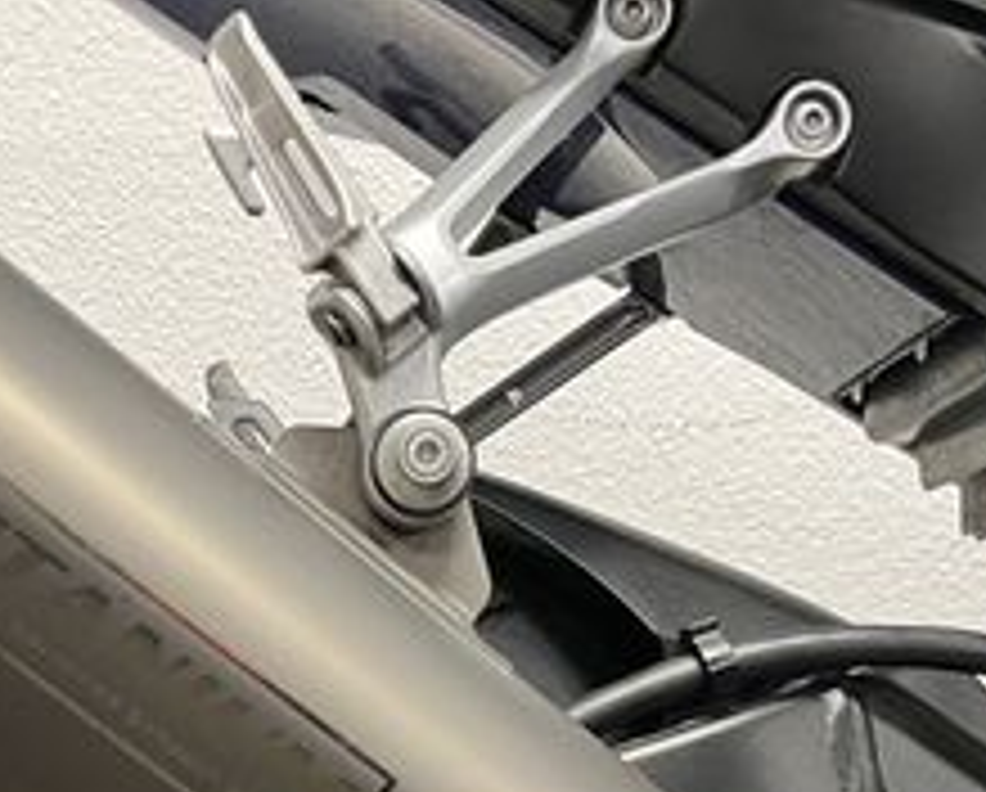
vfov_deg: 19.0
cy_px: 1076
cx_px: 261
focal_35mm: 74
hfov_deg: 25.4
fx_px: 2163
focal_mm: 5.1
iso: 250
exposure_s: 1/50
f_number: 1.6
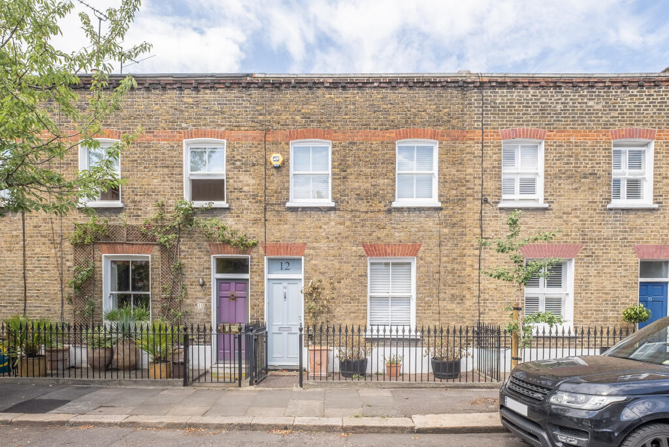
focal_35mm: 15
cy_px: 224
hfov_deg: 100.4
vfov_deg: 77.3
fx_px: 279
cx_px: 334
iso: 250
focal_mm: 10
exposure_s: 1/250
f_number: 6.4
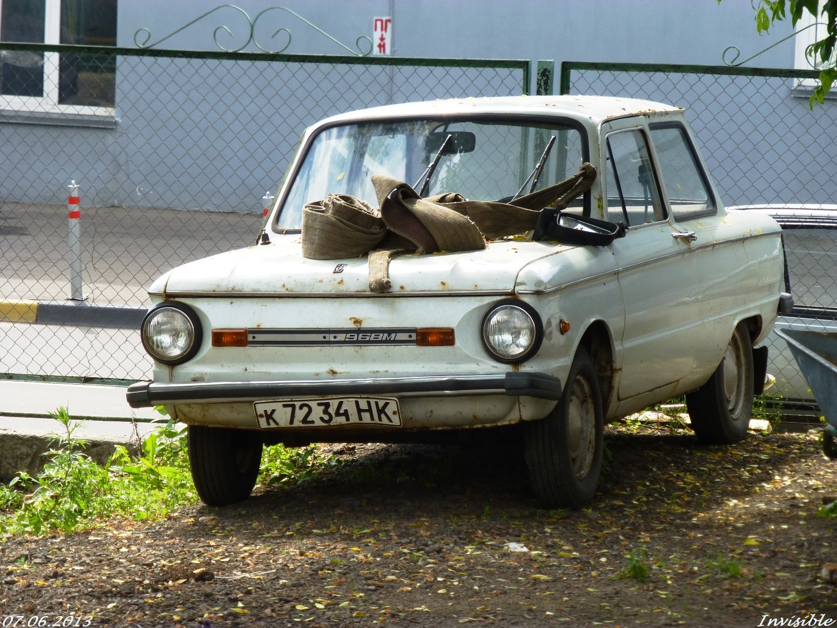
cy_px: 314
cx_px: 418
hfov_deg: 11.2
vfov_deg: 8.4
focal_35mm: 176
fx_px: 4256
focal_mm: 31.3
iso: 100
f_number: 5.4
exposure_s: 1/160
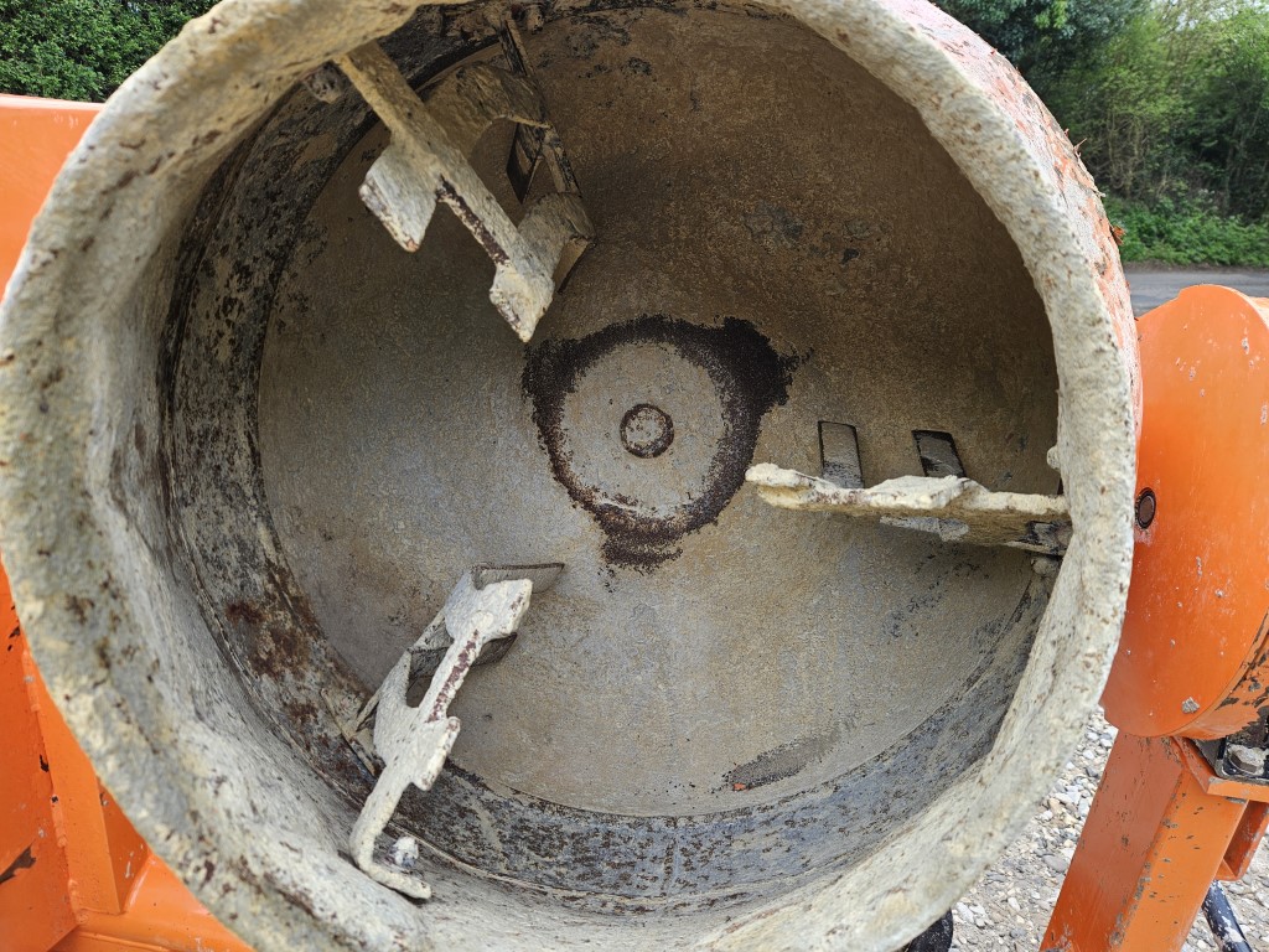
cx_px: 634
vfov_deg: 58.9
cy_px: 476
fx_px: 843
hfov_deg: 73.9
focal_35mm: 23
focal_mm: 5.4
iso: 32
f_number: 1.8
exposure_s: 1/180
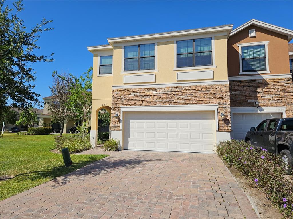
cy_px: 110
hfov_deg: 73.9
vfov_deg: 58.9
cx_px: 146
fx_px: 195
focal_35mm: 23
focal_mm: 5.4
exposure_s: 1/3134
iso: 25
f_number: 1.8
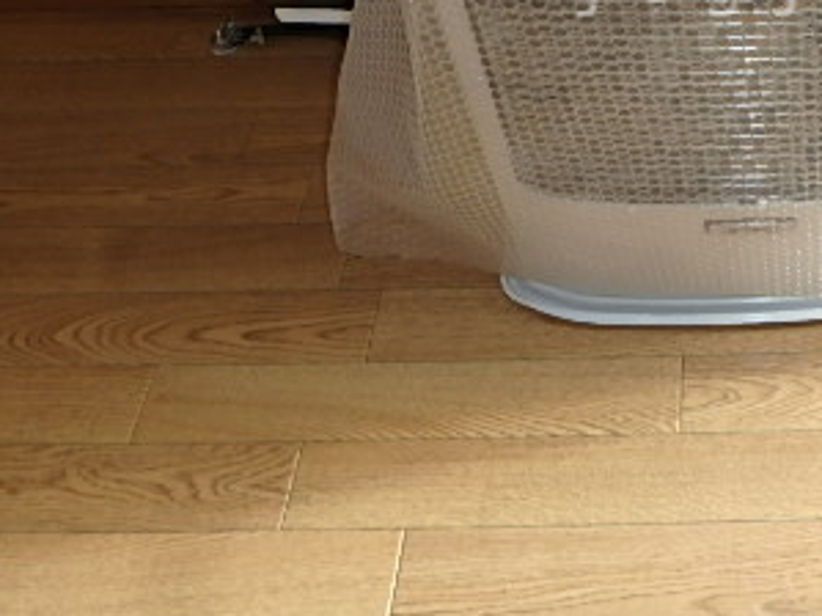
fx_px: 1068
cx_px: 764
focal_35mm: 45
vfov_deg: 29.7
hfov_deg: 38.7
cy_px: -16
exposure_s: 1/100
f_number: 3.5
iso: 125
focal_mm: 3.7
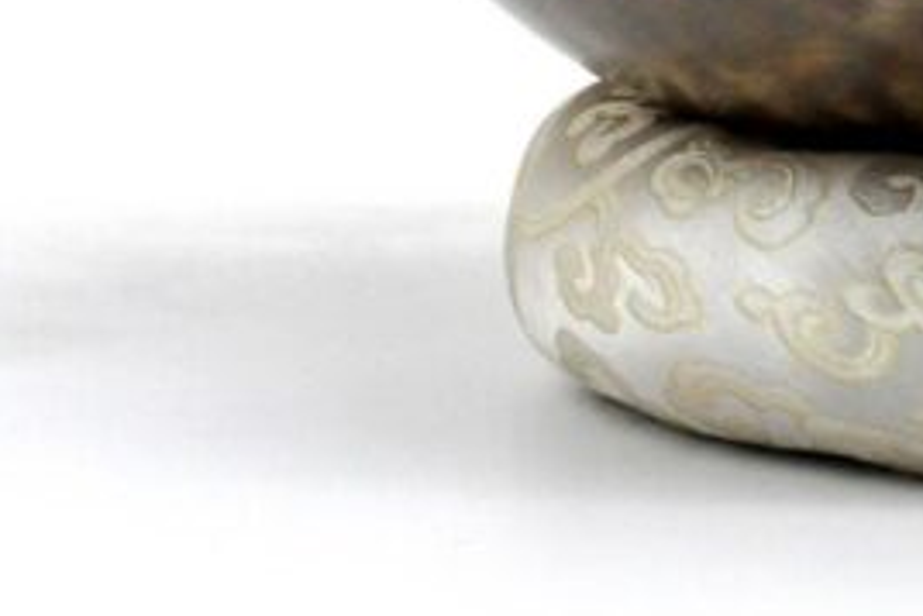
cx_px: 1395
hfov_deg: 7.4
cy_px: -418
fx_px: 7054
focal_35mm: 275
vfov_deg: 5.0
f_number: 14
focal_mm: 48
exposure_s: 1/200
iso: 3200
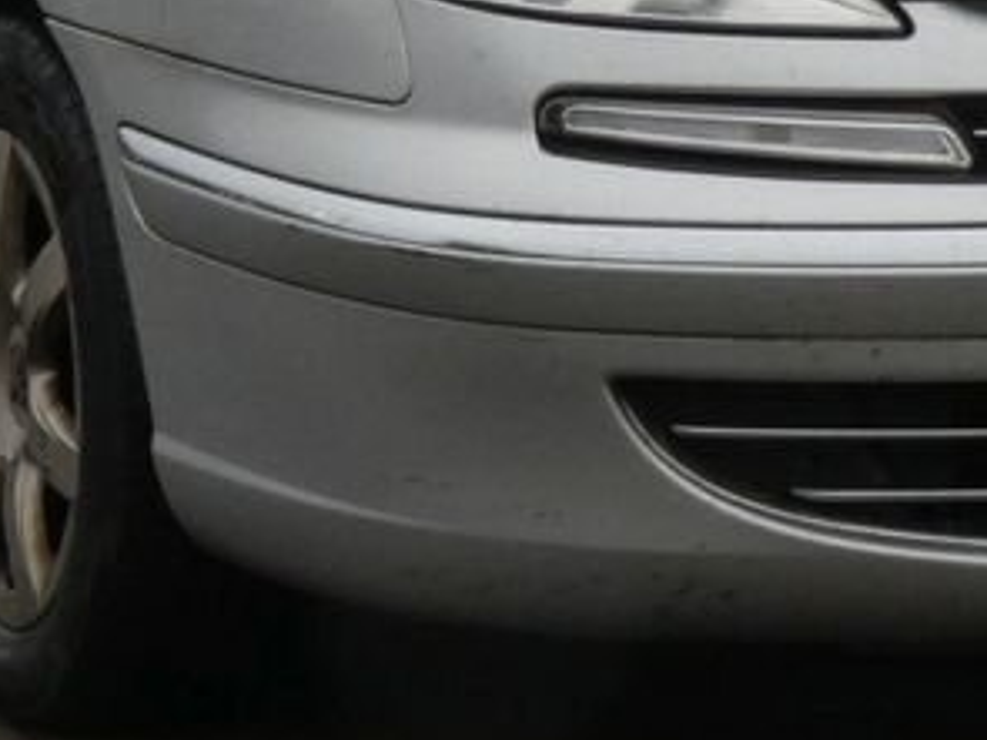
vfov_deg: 6.7
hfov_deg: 9.0
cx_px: 733
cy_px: -241
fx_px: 6242
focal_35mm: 219
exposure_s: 1/80
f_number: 5.6
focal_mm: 11.3
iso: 250
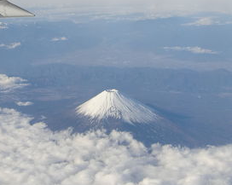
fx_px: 528
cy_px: 34
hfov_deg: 24.1
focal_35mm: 77
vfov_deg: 19.6
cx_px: 25
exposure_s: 1/160
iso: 64
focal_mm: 5.8
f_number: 7.2
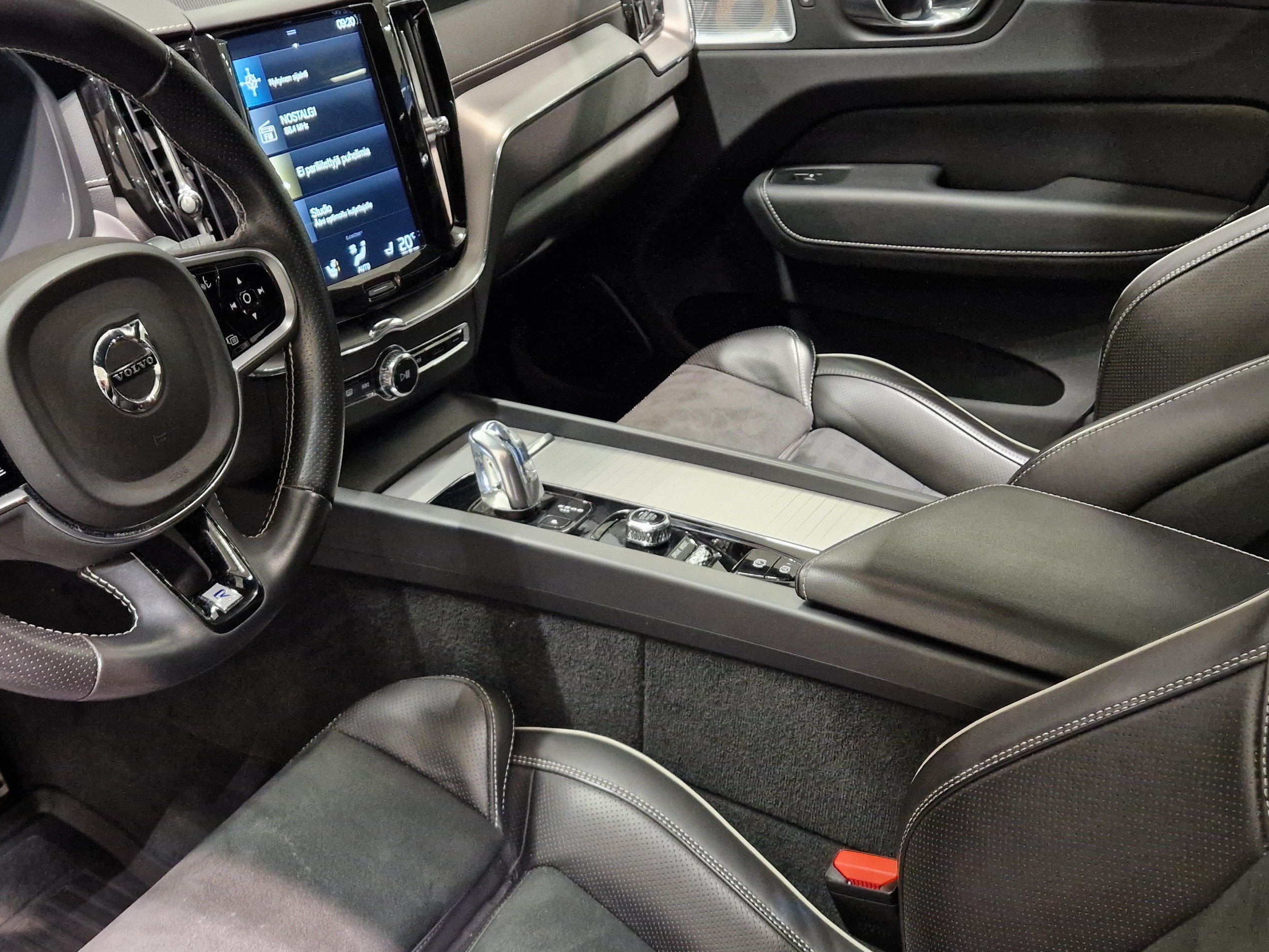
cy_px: 601
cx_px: 431
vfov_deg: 39.4
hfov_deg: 50.5
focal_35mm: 36
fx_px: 1320
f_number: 1.8
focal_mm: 5.4
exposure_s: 1/100
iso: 640
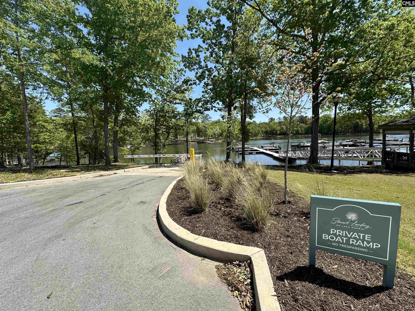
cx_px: 208
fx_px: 168
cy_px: 156
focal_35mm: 14
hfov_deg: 102.1
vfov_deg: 85.7
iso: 40
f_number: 2.2
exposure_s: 1/1221
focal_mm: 2.22
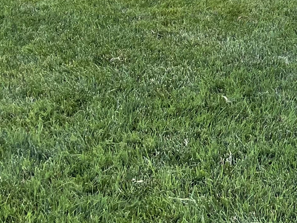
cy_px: -154
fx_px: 961
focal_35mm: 112
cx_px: 496
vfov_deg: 12.3
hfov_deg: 15.6
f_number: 1.6
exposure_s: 1/327
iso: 32
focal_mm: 4.2
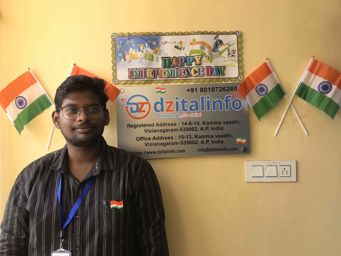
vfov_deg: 49.7
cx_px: 170
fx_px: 276
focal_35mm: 28
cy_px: 128
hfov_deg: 63.4
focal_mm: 3.99
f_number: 1.8
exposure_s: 1/116
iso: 20
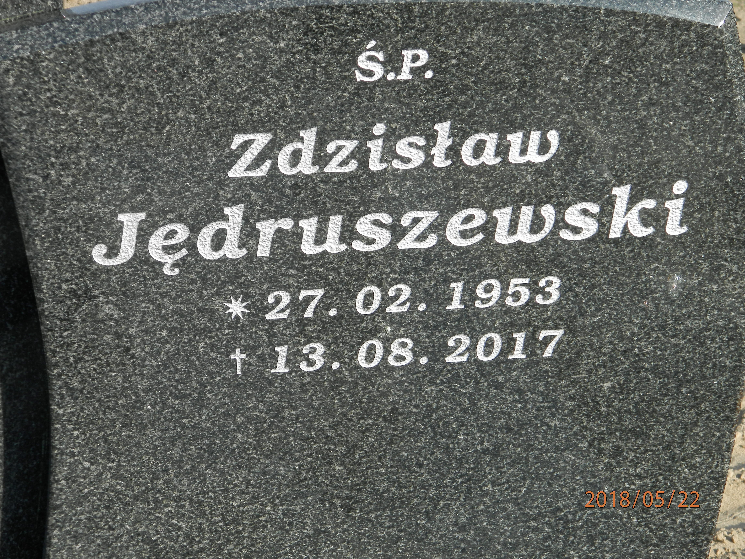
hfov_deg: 18.5
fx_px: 2281
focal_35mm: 106
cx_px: 372
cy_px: 280
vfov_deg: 14.0
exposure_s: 1/320
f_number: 4.5
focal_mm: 19
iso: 80
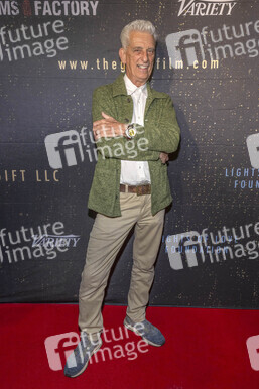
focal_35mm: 28
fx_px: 302
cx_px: 126
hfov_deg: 46.4
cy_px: 196
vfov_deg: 65.5
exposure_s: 1/200
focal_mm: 27
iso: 800
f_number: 5.6
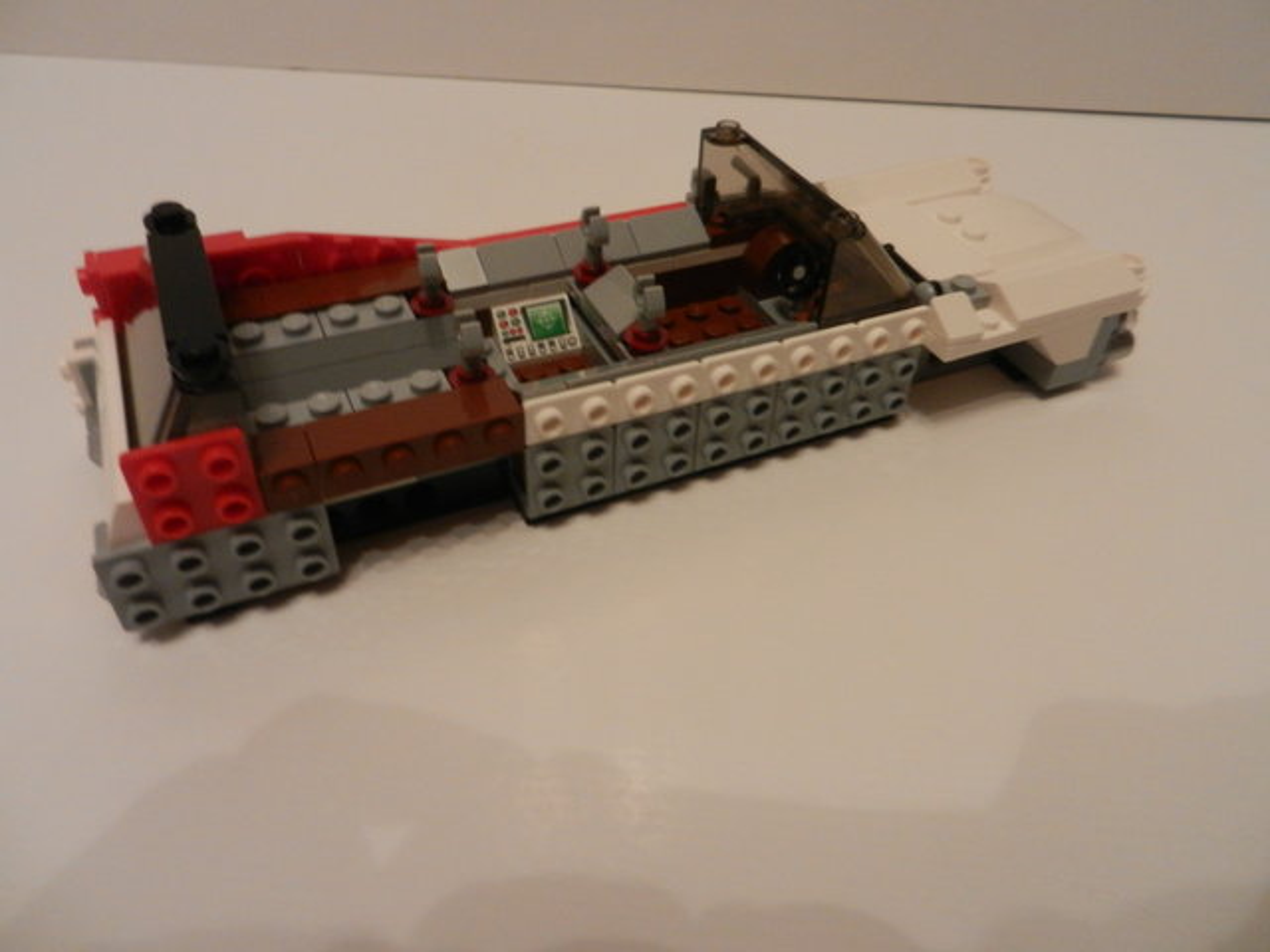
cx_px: 635
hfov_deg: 69.4
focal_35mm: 25
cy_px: 476
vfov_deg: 54.9
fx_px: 917
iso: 400
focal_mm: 4.5
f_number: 3.5
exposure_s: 1/15
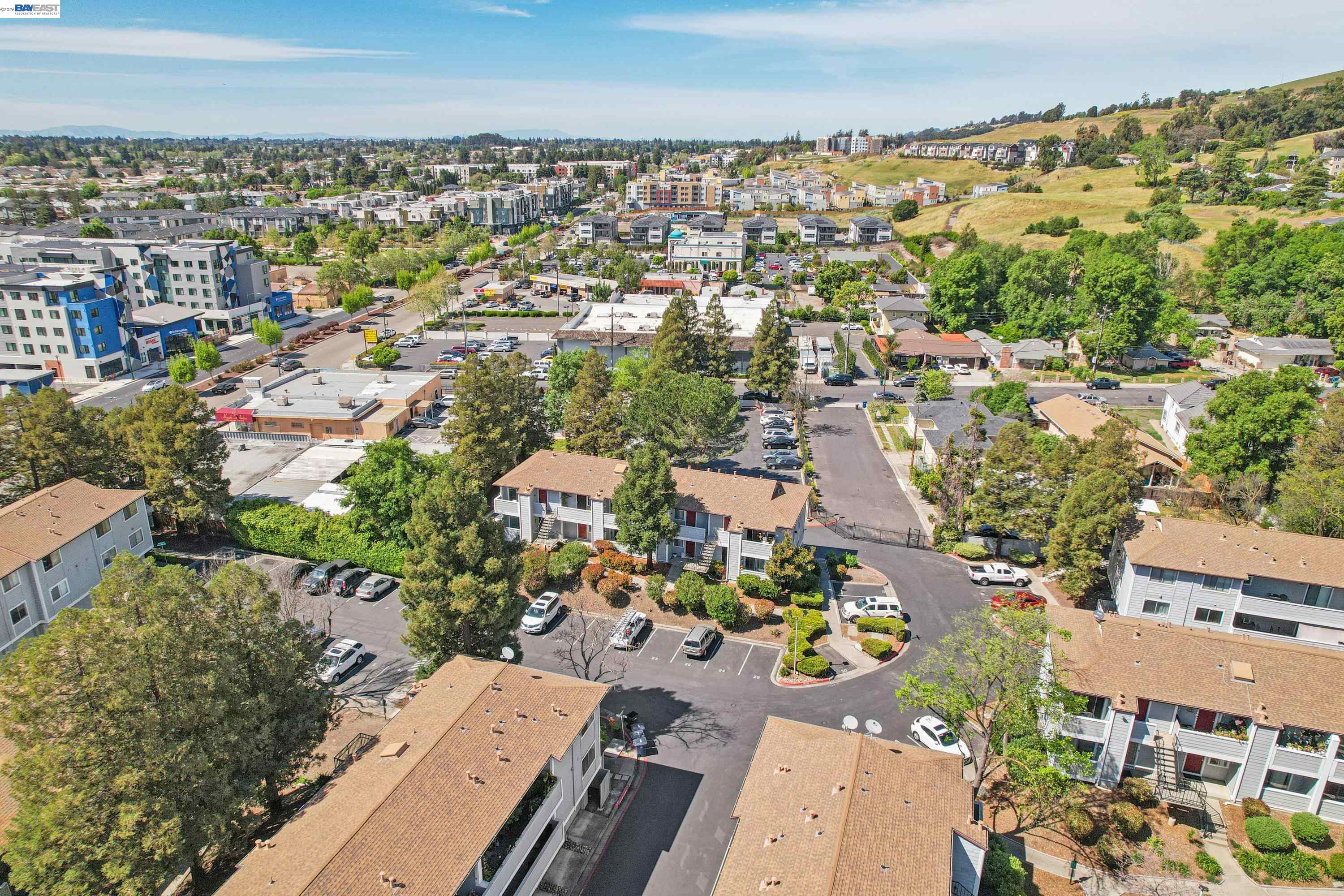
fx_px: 821
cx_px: 672
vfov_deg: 57.2
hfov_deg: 78.6
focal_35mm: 22
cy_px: 448
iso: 130
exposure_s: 1/320
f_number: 2.8
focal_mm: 8.4
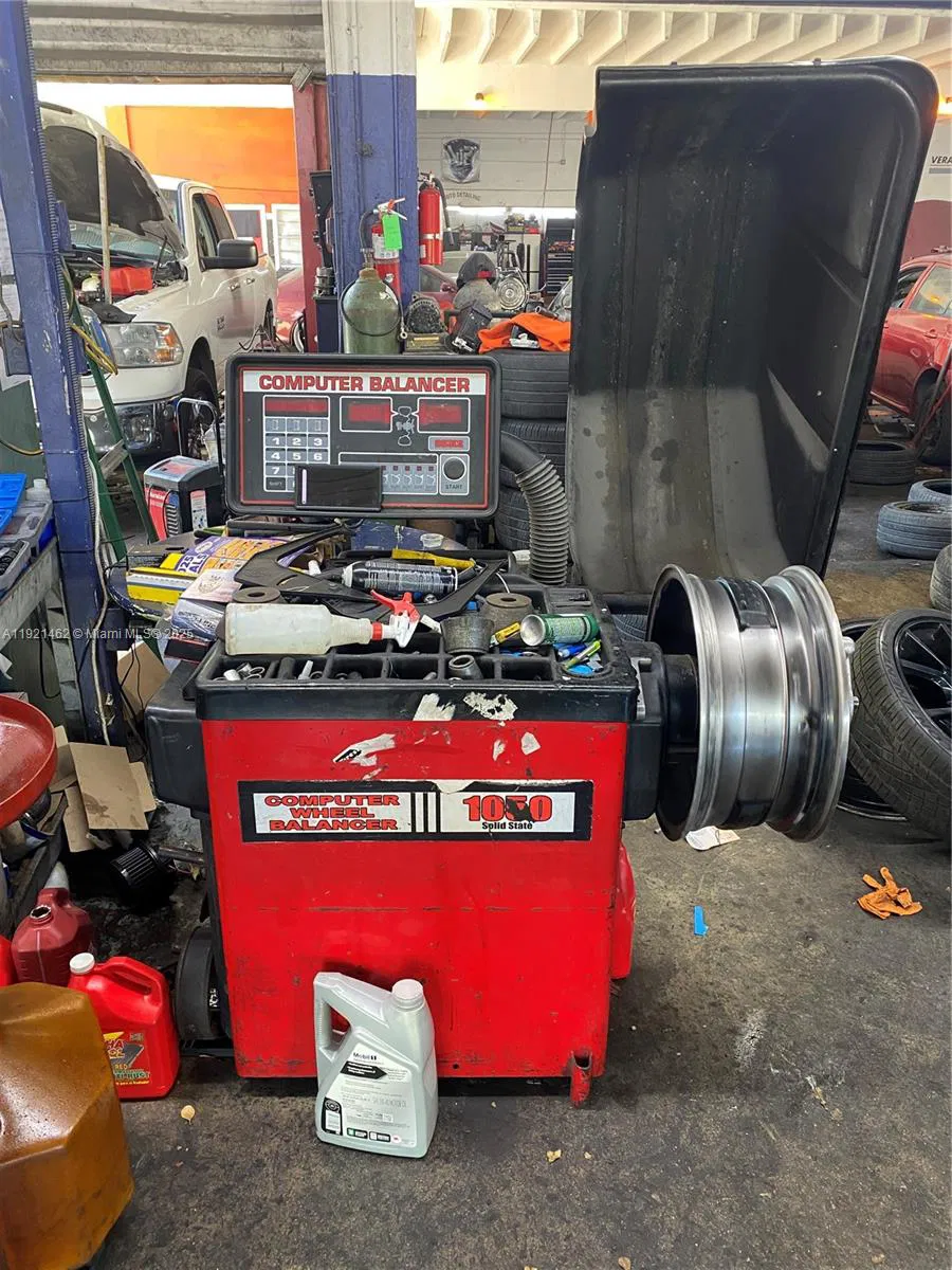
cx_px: 476
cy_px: 635
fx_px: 953
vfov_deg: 67.3
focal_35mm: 26
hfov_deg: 53.1
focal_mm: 4.25
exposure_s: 1/60
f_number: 1.8
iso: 250
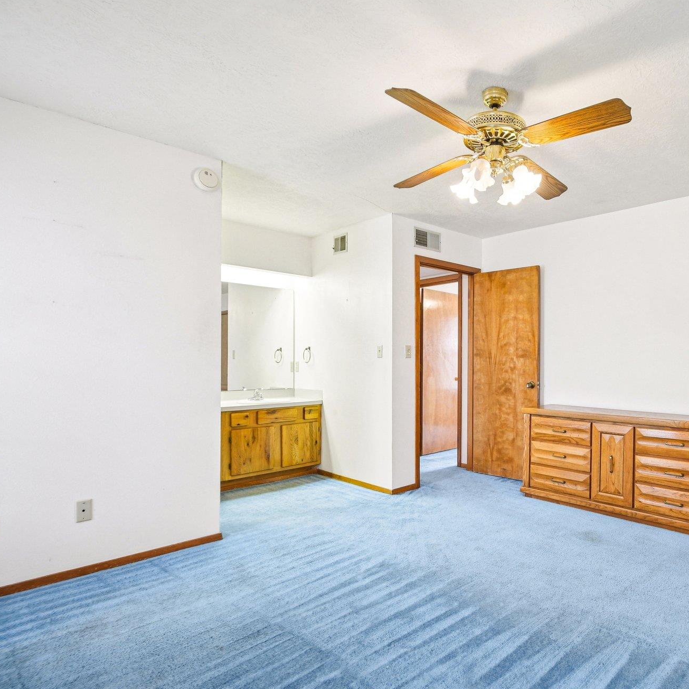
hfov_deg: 71.1
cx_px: 493
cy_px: 348
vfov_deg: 74.8
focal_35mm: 20
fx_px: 450
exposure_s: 1/6
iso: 400
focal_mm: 10
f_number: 8
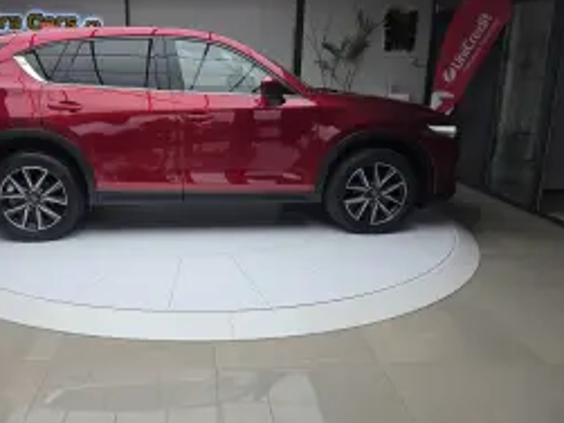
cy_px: 200
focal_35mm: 33
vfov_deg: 42.9
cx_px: 193
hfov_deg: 54.4
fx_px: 537
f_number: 1.7
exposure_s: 1/120
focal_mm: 6.25
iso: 12
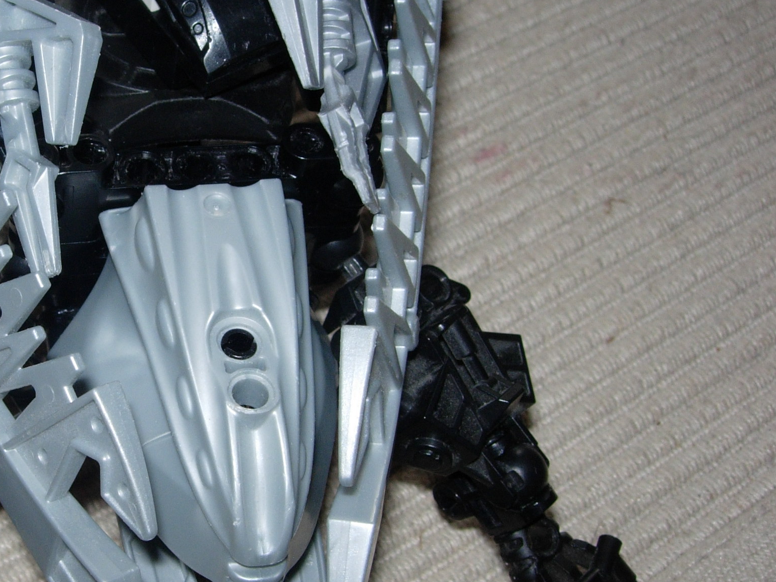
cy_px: 312
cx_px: 164
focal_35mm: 64
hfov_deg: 29.6
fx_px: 1435
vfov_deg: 22.9
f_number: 4.8
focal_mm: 7.8
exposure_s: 1/64
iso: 79
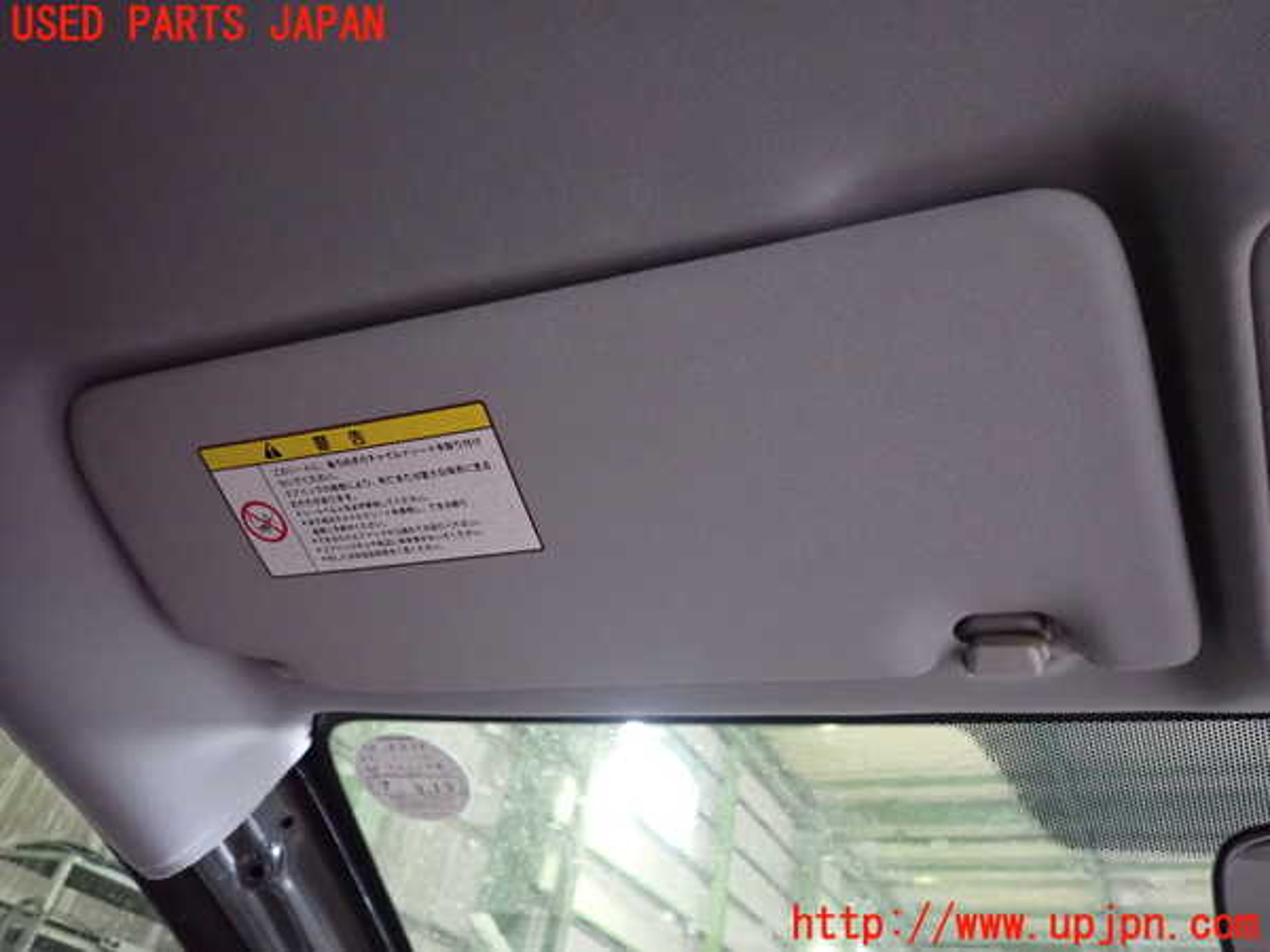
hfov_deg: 69.4
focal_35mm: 25
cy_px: 476
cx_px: 635
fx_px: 917
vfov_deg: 54.9
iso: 1250
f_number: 2
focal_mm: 4.5
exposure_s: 1/60
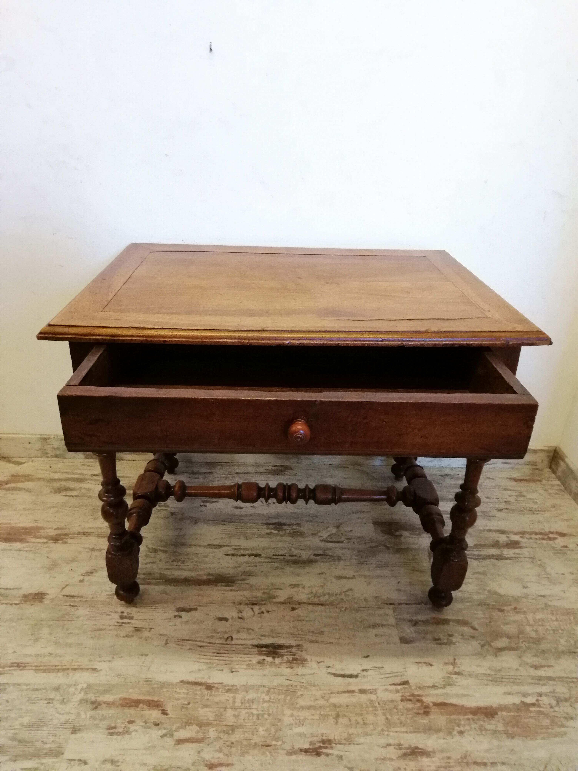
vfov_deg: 71.6
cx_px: 289
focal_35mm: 24
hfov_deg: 56.8
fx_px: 534
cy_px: 386
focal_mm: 2.38
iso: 100
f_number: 2.2
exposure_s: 1/50
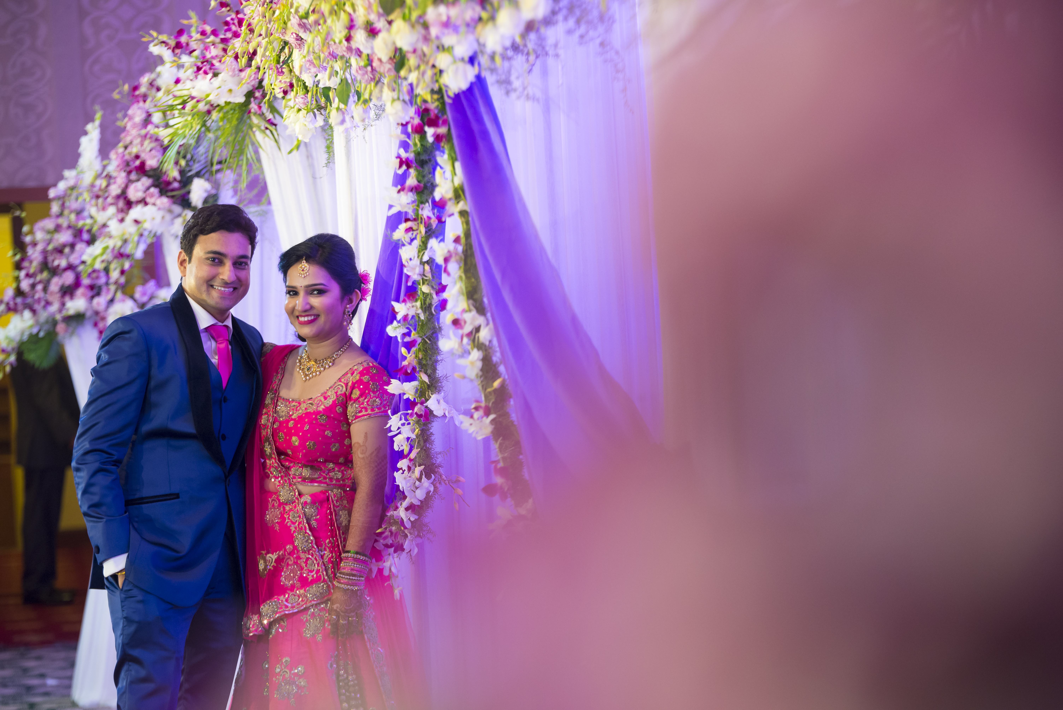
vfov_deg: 11.8
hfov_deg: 17.6
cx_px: 532
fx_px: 3426
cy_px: 355
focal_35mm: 116
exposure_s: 1/125
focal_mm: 116
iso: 1600
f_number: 3.5
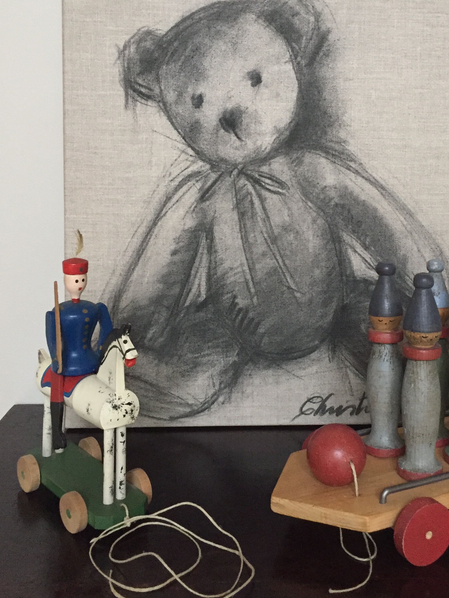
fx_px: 692
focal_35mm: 40
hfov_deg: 35.7
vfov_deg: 46.4
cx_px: 290
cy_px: 227
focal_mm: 4.15
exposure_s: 1/33
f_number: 2.2
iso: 320
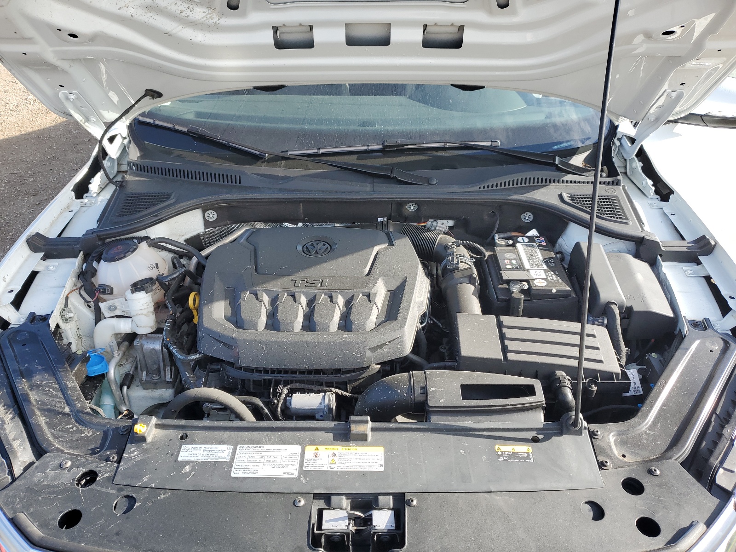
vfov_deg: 53.1
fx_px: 553
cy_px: 276
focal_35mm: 26
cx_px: 368
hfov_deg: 67.3
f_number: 1.5
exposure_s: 1/769
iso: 50
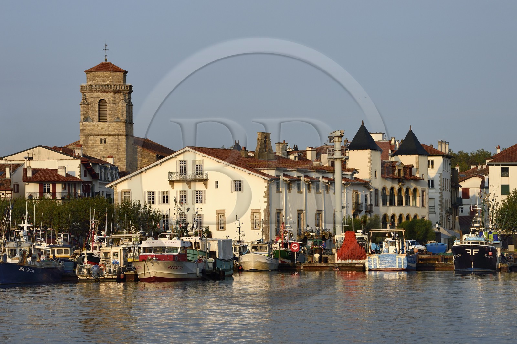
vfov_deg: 7.8
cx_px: 258
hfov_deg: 11.8
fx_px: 2511
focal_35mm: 175
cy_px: 172
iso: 200
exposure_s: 1/250
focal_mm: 175
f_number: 11
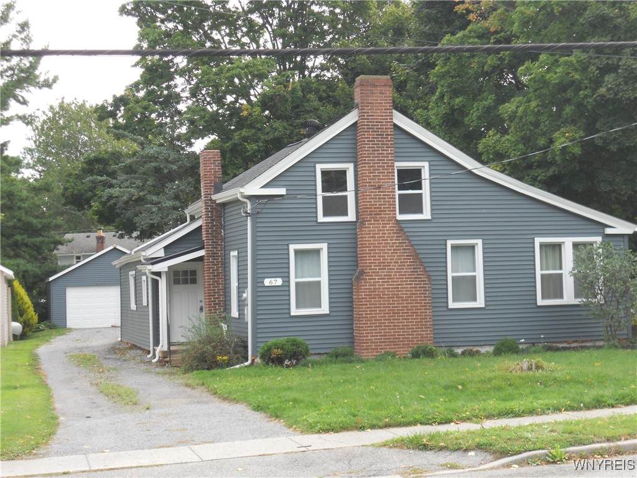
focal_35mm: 65
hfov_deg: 29.8
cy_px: 239
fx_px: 1196
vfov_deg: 22.6
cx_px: 318
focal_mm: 11.7
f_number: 5.3
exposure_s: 1/100
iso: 80
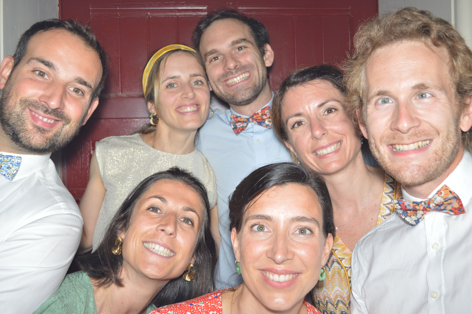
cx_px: 236
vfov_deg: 34.1
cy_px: 157
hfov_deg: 49.6
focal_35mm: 39
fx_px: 511
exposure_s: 1/100
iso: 400
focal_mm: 26
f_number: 5.6
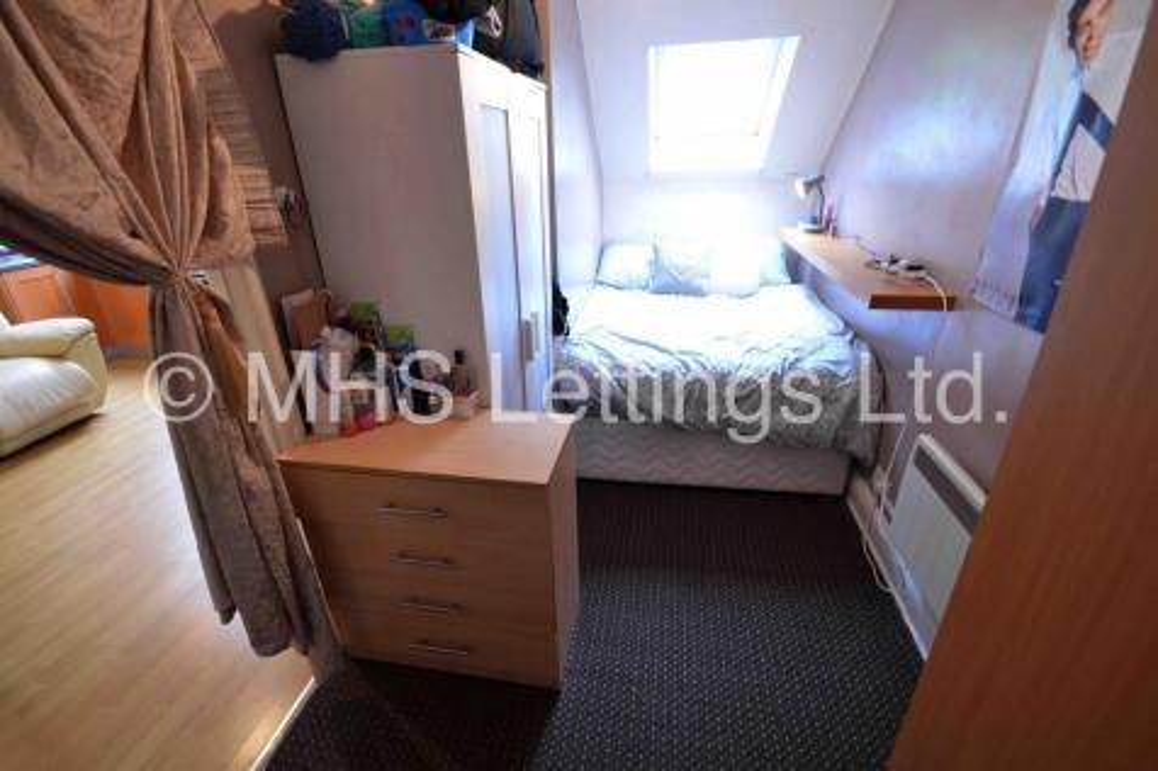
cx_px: 579
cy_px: 386
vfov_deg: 77.3
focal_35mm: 15
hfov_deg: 100.4
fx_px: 482
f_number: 5
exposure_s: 1/13
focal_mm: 10
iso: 1000
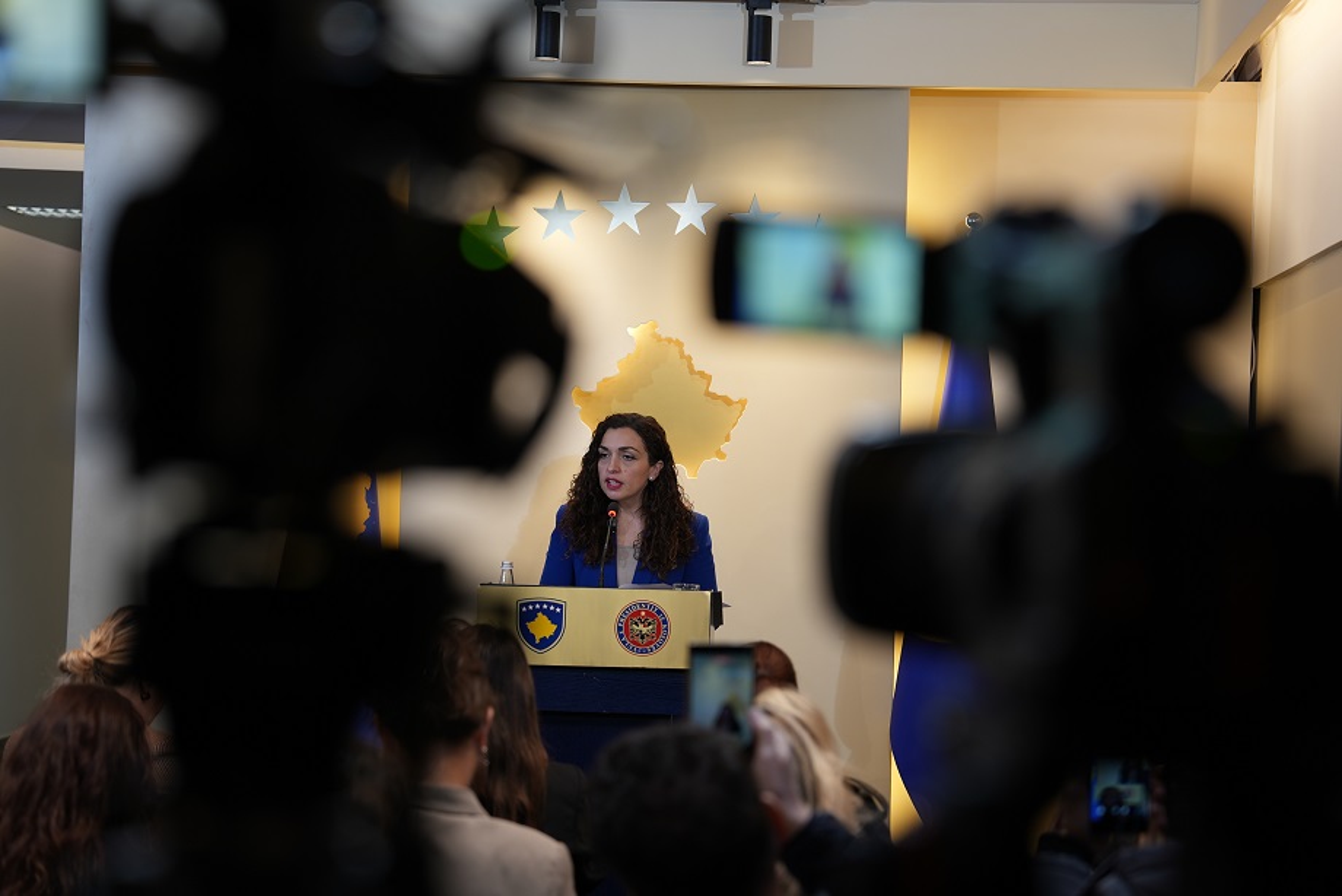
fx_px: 2610
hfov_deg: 28.8
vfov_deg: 19.5
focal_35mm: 70
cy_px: 448
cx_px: 671
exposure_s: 1/50
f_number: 3.2
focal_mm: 70
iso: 160
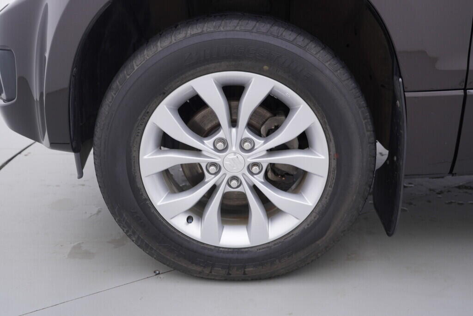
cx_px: 236
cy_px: 158
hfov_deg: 53.1
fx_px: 473
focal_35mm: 36
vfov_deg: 36.9
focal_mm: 24
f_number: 3.5
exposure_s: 1/60
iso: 125
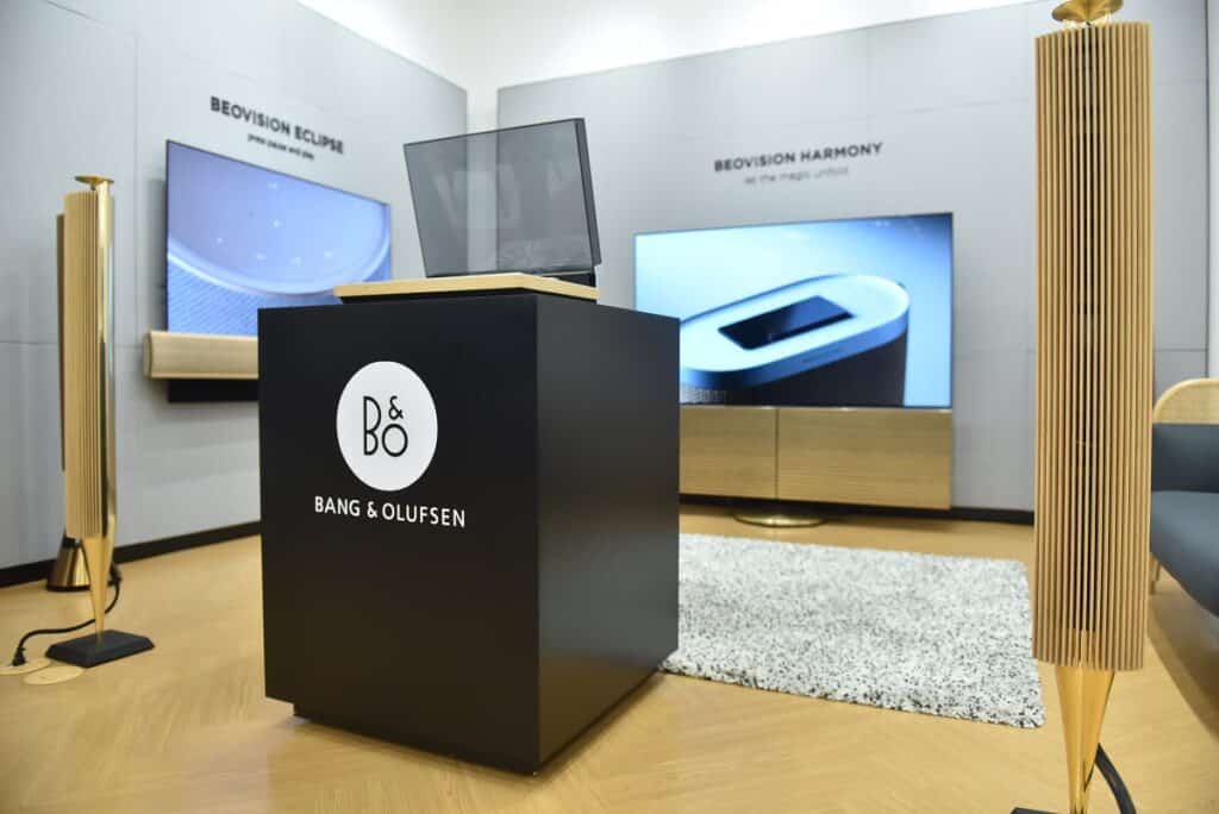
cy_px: 407
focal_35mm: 24
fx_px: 813
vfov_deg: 53.2
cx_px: 610
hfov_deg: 73.7
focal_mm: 24
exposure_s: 1/160
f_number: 2.8
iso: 1250
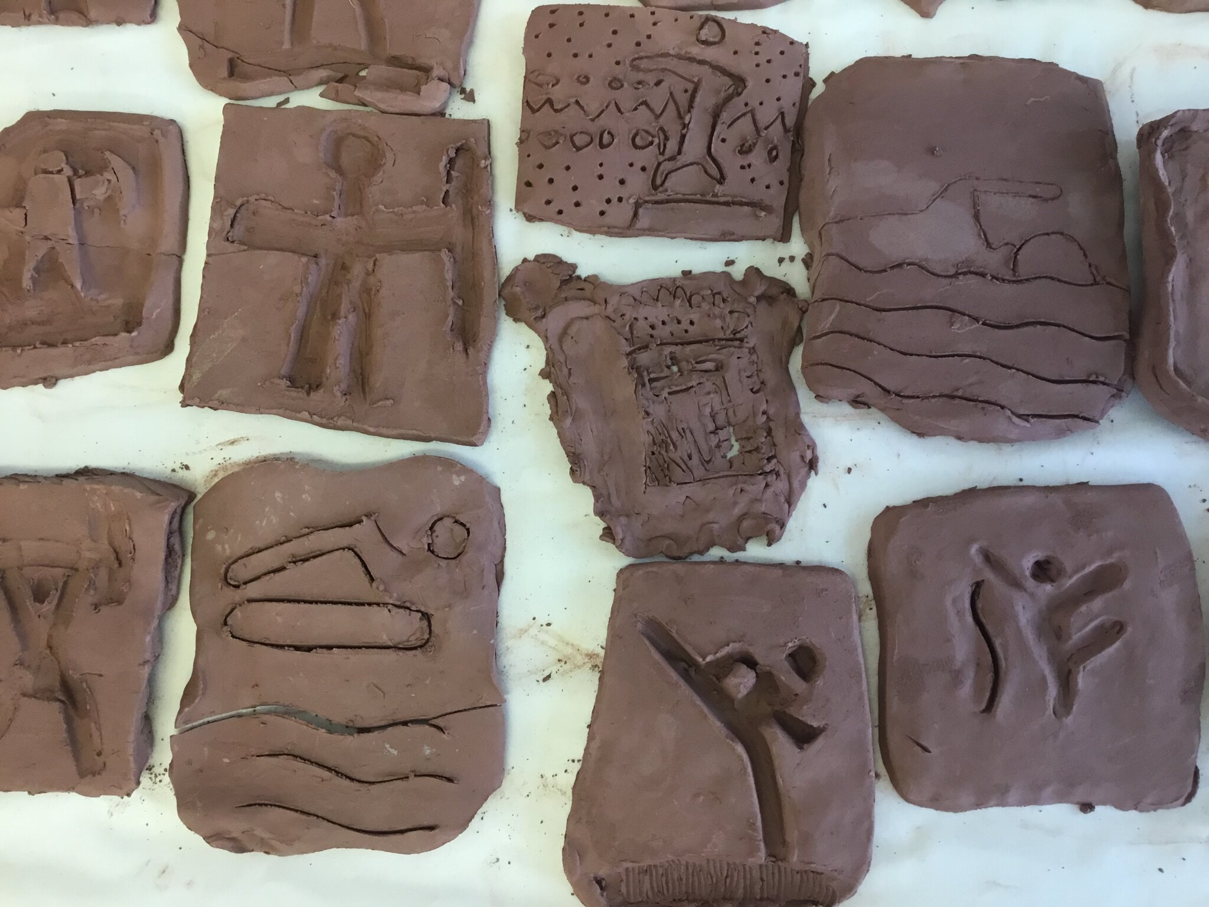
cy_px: 454
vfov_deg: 45.4
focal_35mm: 31
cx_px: 604
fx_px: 1083
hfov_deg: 58.4
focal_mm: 3.3
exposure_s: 1/33
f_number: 2.4
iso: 100
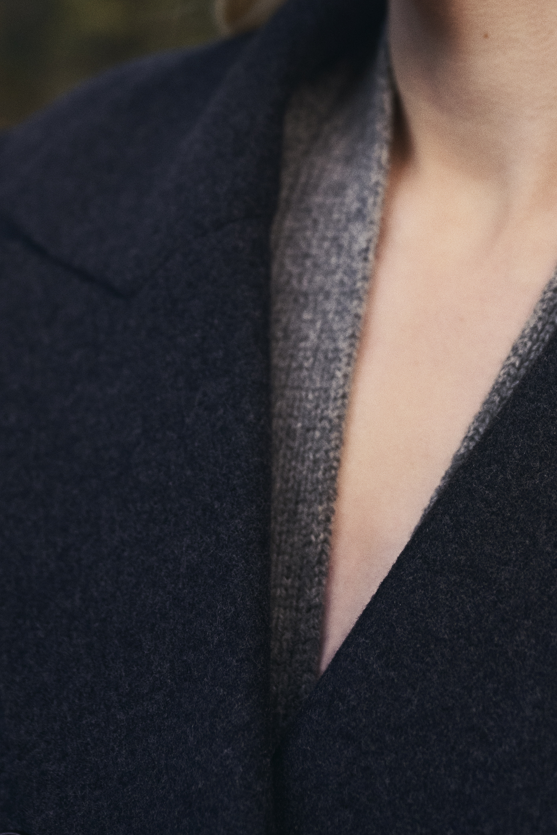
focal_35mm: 65
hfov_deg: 20.9
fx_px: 1509
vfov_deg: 29.5
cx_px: 366
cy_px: 56
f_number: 2.8
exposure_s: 1/250
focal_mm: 33
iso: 800
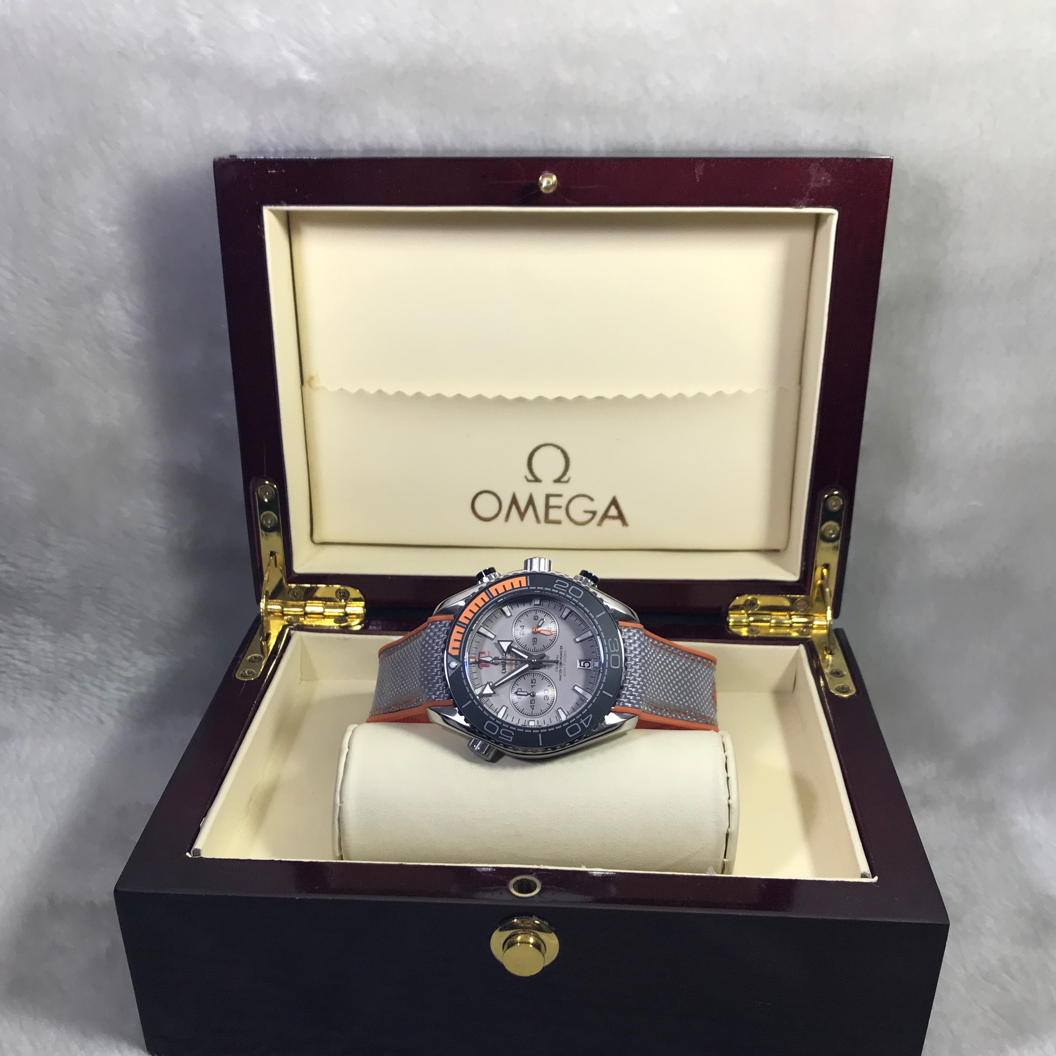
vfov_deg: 48.0
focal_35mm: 34
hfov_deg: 48.4
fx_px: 1173
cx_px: 520
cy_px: 656
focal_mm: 3.99
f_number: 1.8
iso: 40
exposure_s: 1/100
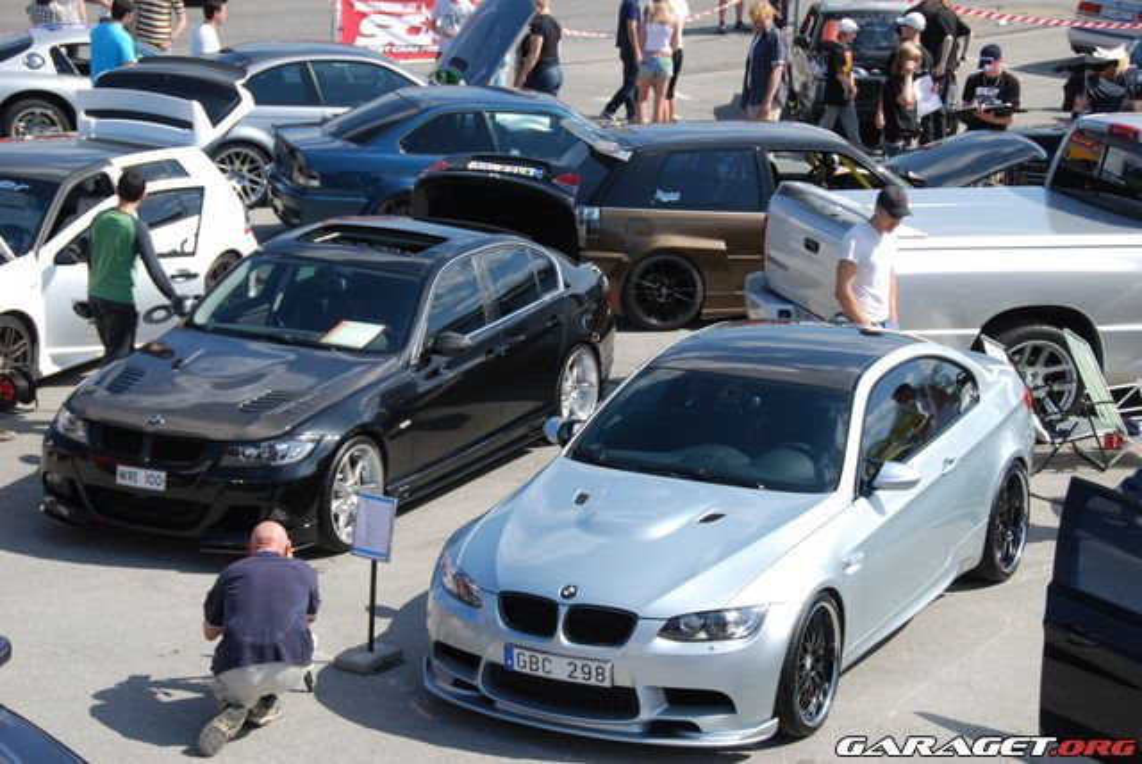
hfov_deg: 24.6
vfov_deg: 16.6
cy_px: 382
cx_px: 571
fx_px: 2619
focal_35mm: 82
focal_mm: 55
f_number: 7.1
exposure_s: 1/200
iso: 100
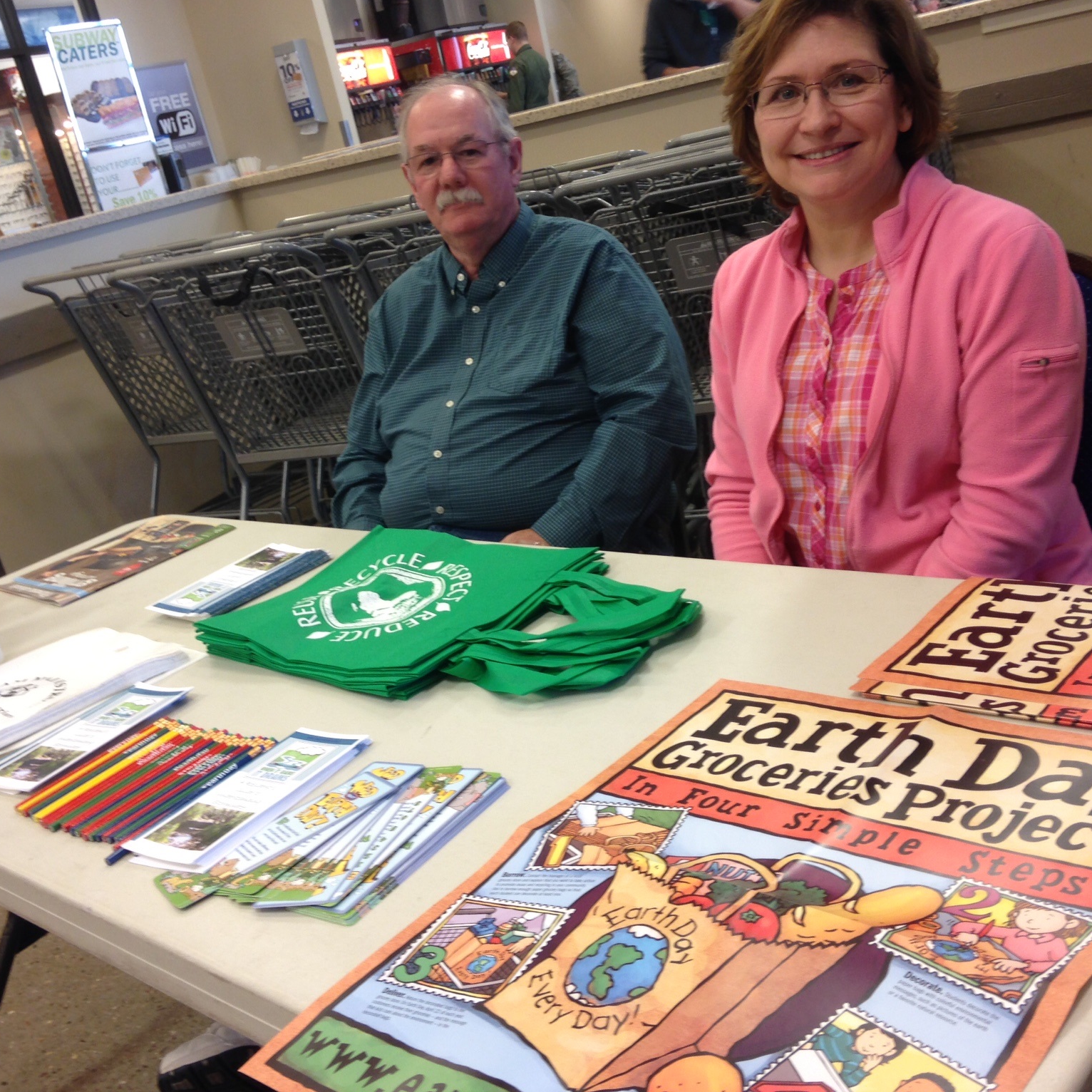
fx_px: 1392
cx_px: 514
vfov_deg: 42.8
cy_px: 545
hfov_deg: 42.8
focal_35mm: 39
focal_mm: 4.12
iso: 50
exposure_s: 1/24
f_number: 2.4
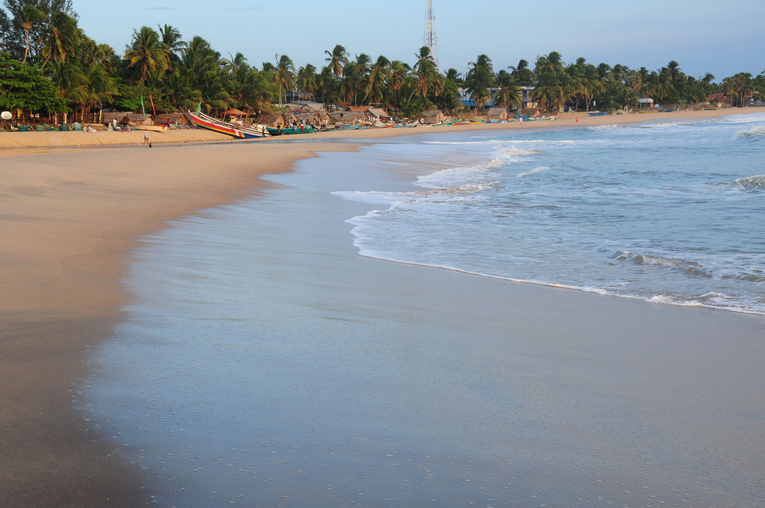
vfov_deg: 25.0
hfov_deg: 36.9
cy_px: 254
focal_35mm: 54
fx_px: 1146
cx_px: 382
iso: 200
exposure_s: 1/80
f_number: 7.1
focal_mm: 36
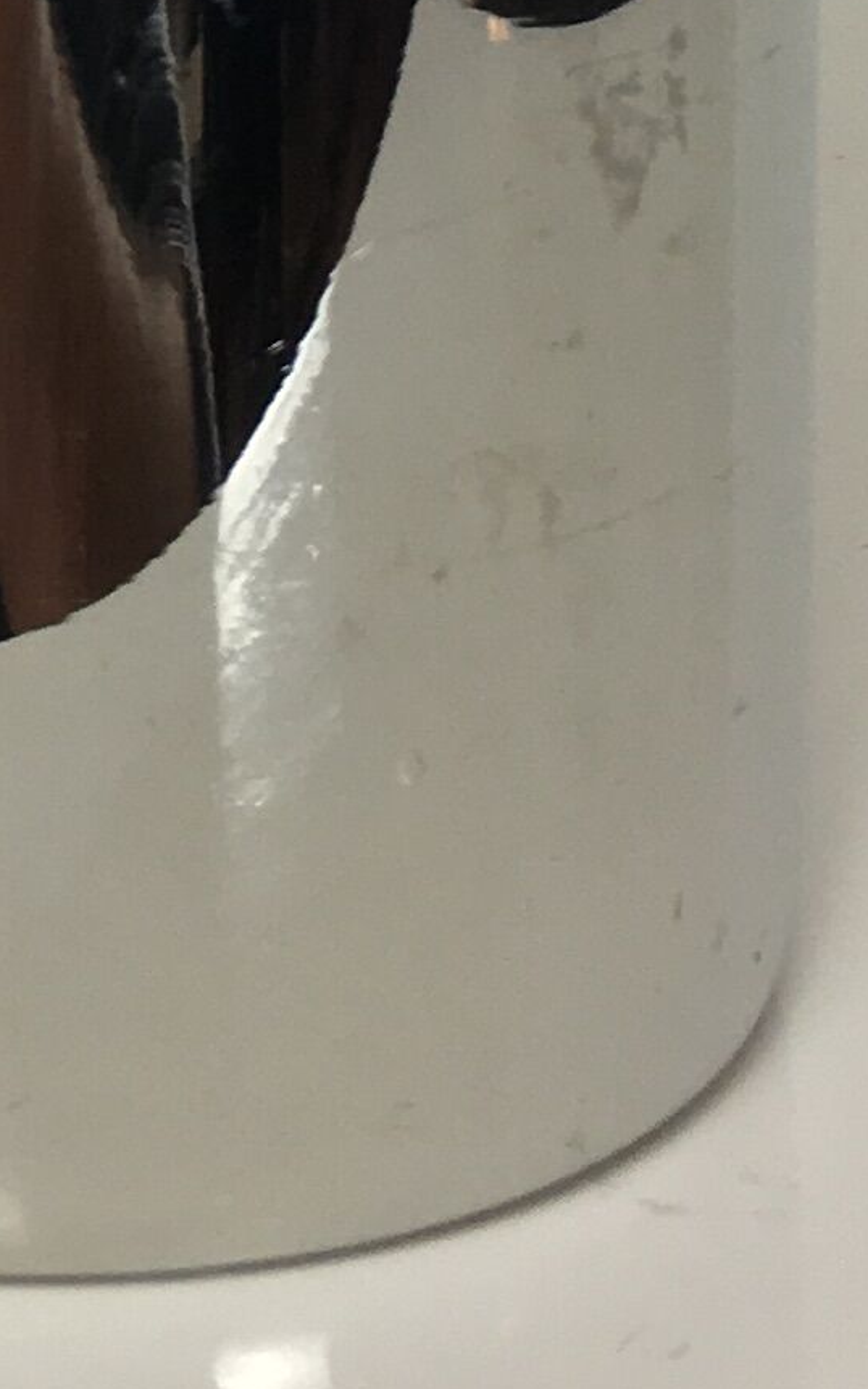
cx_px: -661
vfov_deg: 13.4
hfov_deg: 8.8
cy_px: -926
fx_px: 5451
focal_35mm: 144
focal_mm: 4.15
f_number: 2.2
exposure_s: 1/33
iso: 25
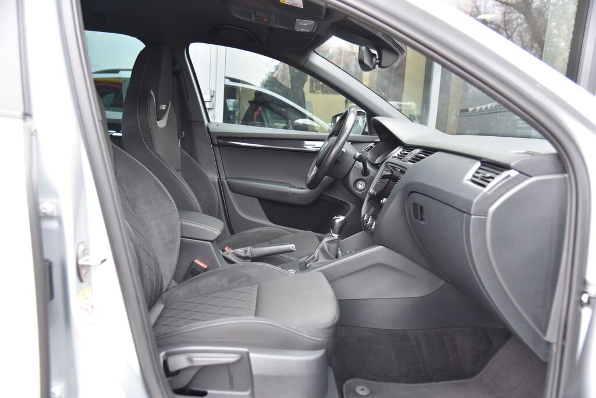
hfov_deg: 60.3
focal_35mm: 31
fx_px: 513
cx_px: 298
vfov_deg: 42.4
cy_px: 199
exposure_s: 1/20
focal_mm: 31
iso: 500
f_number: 4
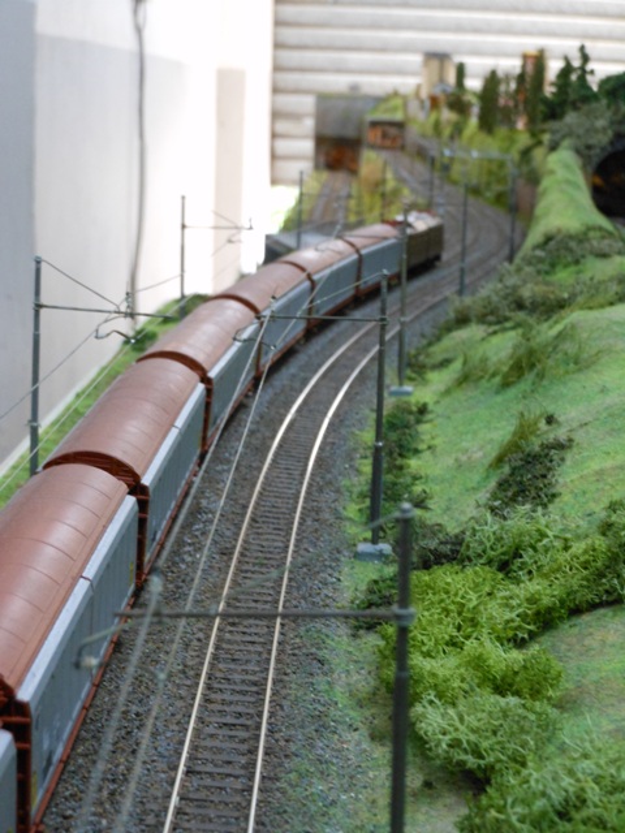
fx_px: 1517
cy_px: 416
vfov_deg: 30.7
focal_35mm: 63
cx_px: 312
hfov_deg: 23.3
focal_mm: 11.2
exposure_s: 1/6
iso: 400
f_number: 5
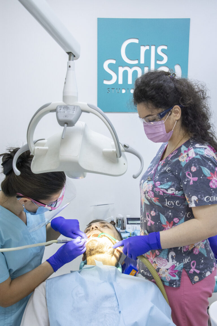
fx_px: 475
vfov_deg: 37.9
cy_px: 163
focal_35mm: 52
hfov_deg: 25.8
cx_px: 108
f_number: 6.3
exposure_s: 1/125
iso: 1600
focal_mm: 35
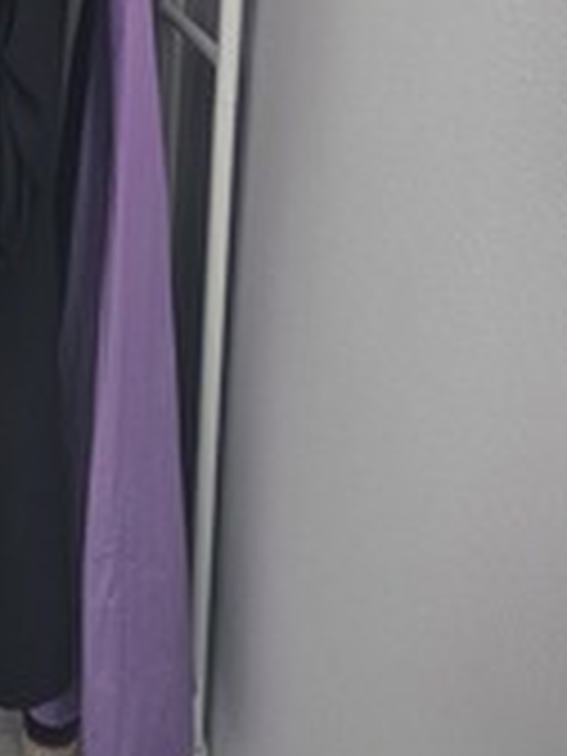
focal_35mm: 62
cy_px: 34
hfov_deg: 22.2
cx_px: -76
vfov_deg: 29.5
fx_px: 1354
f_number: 1.8
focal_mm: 5.4
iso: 400
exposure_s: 1/120
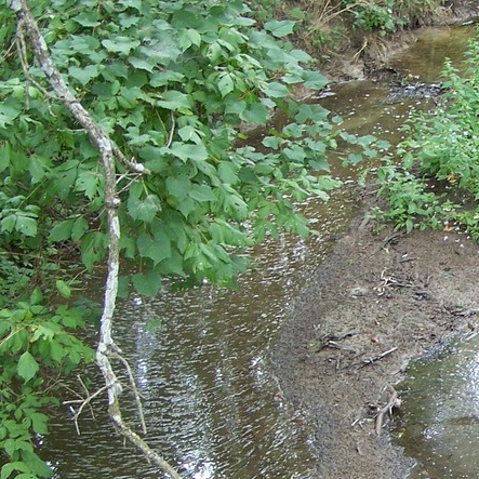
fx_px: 1519
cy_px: 351
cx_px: 499
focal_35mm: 97
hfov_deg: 17.4
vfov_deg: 17.8
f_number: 2.8
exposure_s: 1/30
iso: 100
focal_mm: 6.3
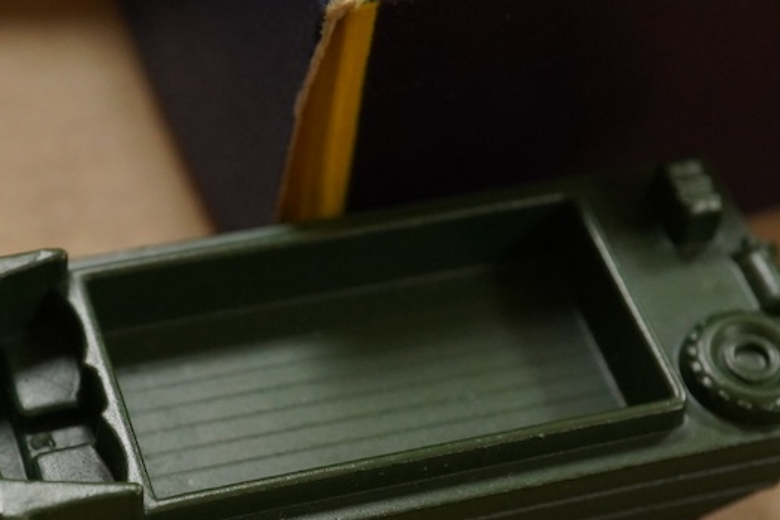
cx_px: 205
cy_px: 380
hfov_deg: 20.9
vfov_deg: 14.1
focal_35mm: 97
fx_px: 2102
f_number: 10
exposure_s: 1/160
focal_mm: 30
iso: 2500
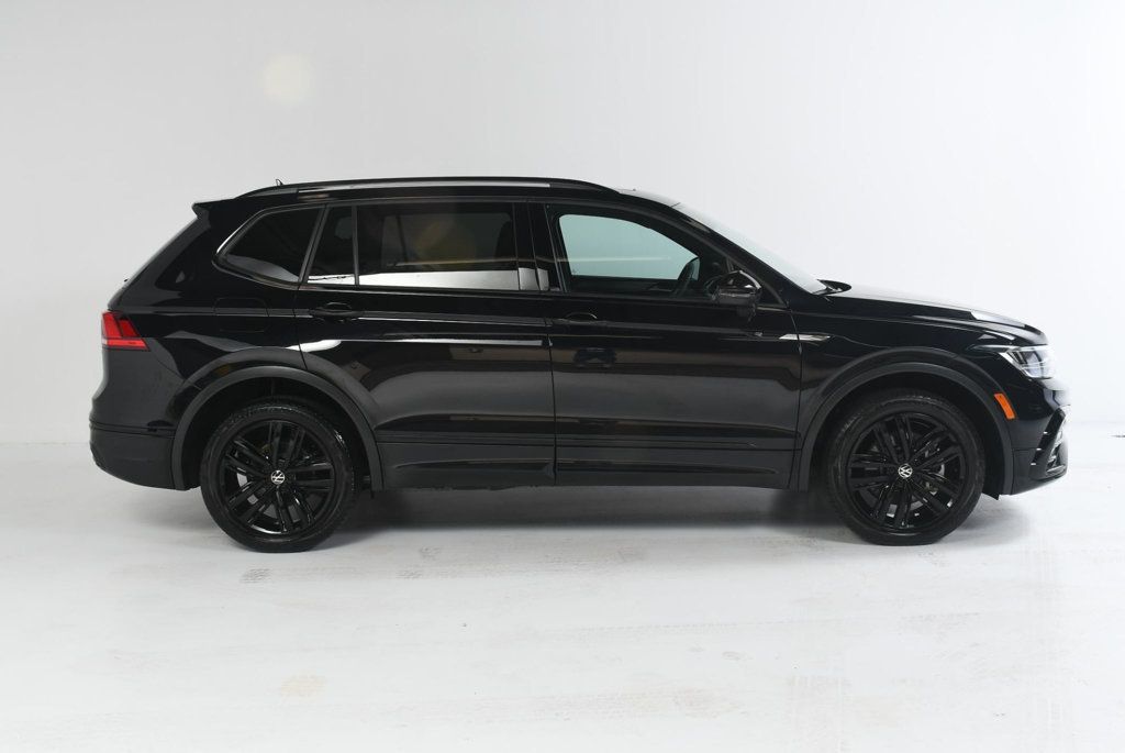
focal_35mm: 40
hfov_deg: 48.4
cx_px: 562
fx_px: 1251
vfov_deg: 33.5
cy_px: 376
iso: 100
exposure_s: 1/160
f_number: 9
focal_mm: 20
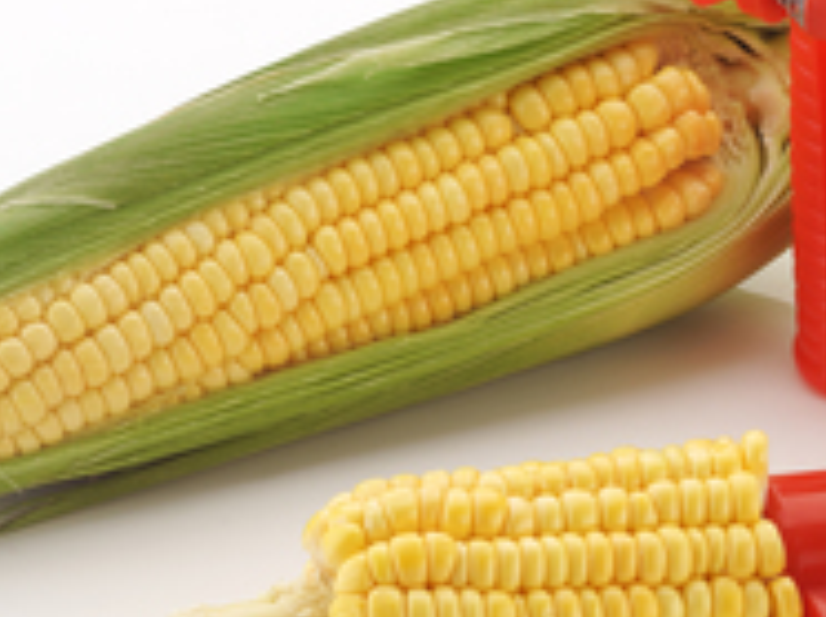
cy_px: 382
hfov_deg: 8.5
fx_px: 5553
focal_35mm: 233
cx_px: 675
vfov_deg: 6.4
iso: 100
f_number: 22
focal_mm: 90
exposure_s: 1/125
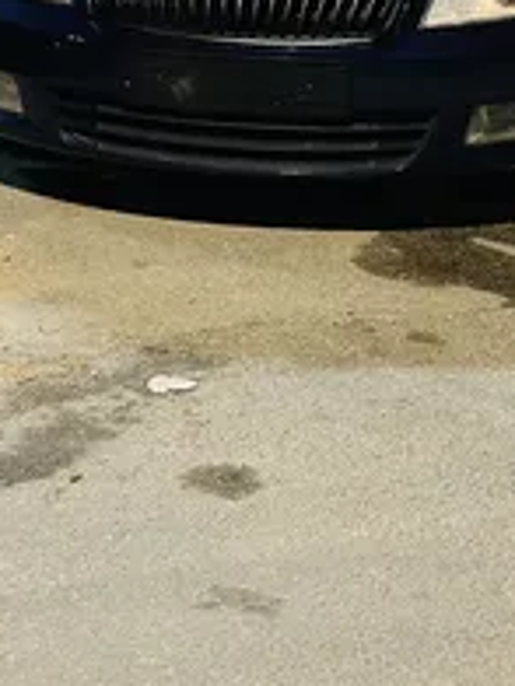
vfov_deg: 19.5
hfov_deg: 15.0
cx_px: 361
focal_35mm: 98
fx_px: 1944
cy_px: 21
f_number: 1.78
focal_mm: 6.86
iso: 640
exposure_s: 1/25
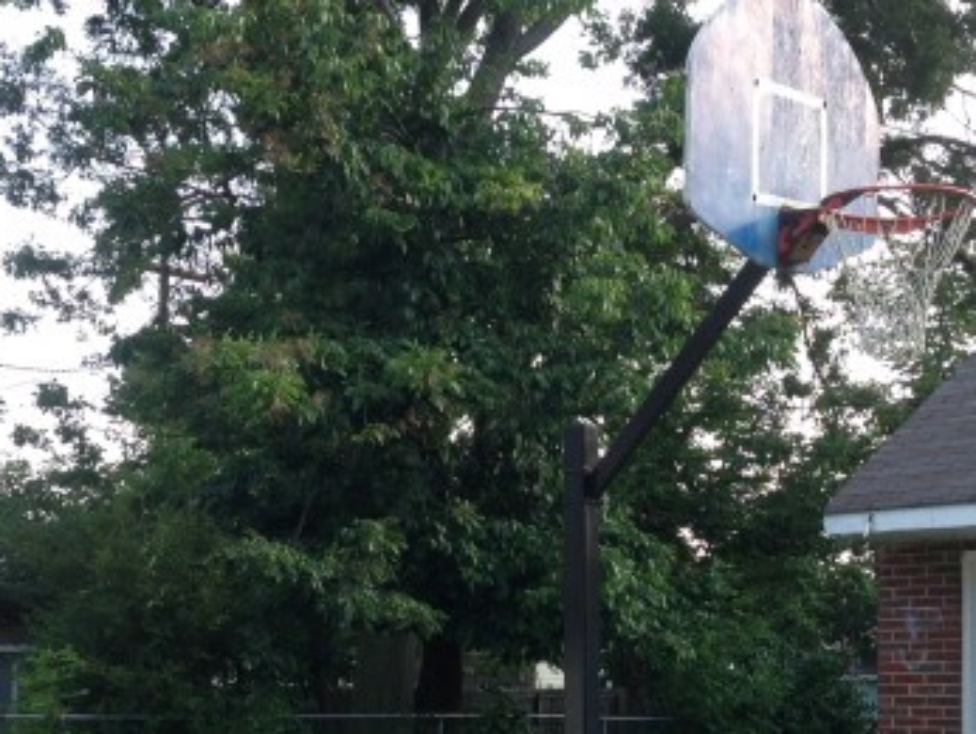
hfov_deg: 31.6
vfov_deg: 23.4
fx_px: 1721
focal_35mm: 61
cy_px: 675
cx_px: 412
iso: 50
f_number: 2.4
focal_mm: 4.12
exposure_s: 1/229
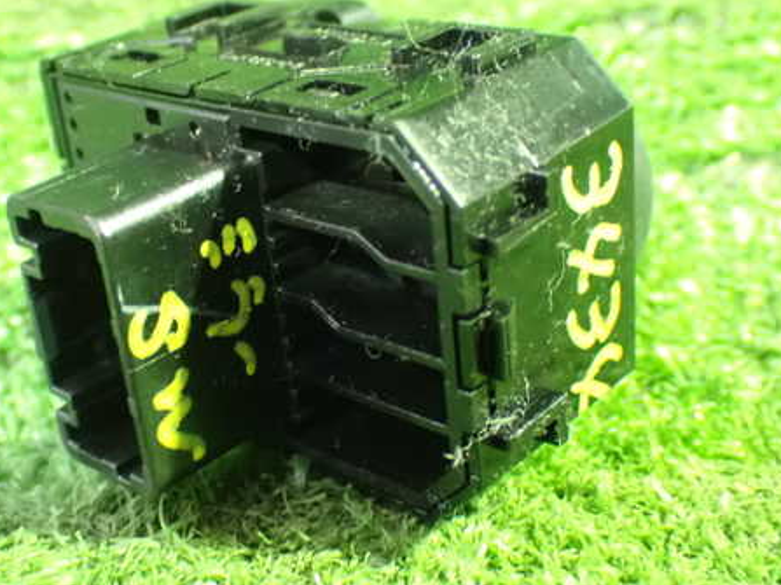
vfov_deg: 26.5
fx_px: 1241
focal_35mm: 55
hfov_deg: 34.8
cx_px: 308
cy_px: 293
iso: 1600
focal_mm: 7.31
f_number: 2.8
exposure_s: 1/8
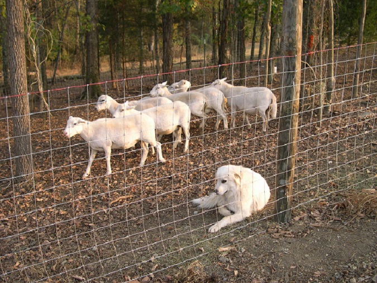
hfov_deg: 49.0
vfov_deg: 37.8
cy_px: 142
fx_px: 414
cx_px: 188
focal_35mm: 38
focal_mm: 8
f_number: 2.8
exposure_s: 1/190
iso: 100
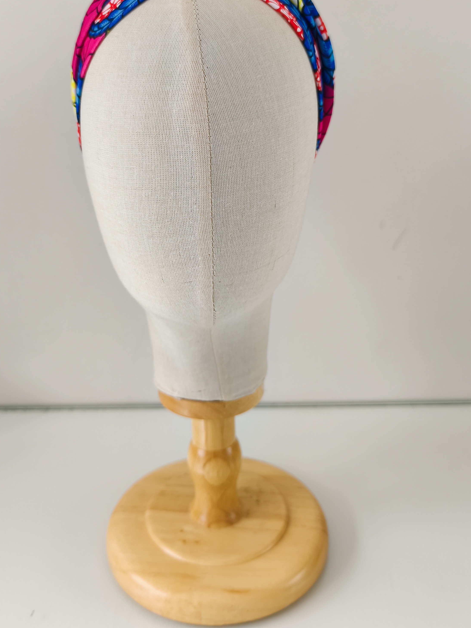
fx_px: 581
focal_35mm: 32
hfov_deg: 44.1
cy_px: 256
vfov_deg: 56.5
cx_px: 209
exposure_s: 1/30
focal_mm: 6.14
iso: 50
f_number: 1.65
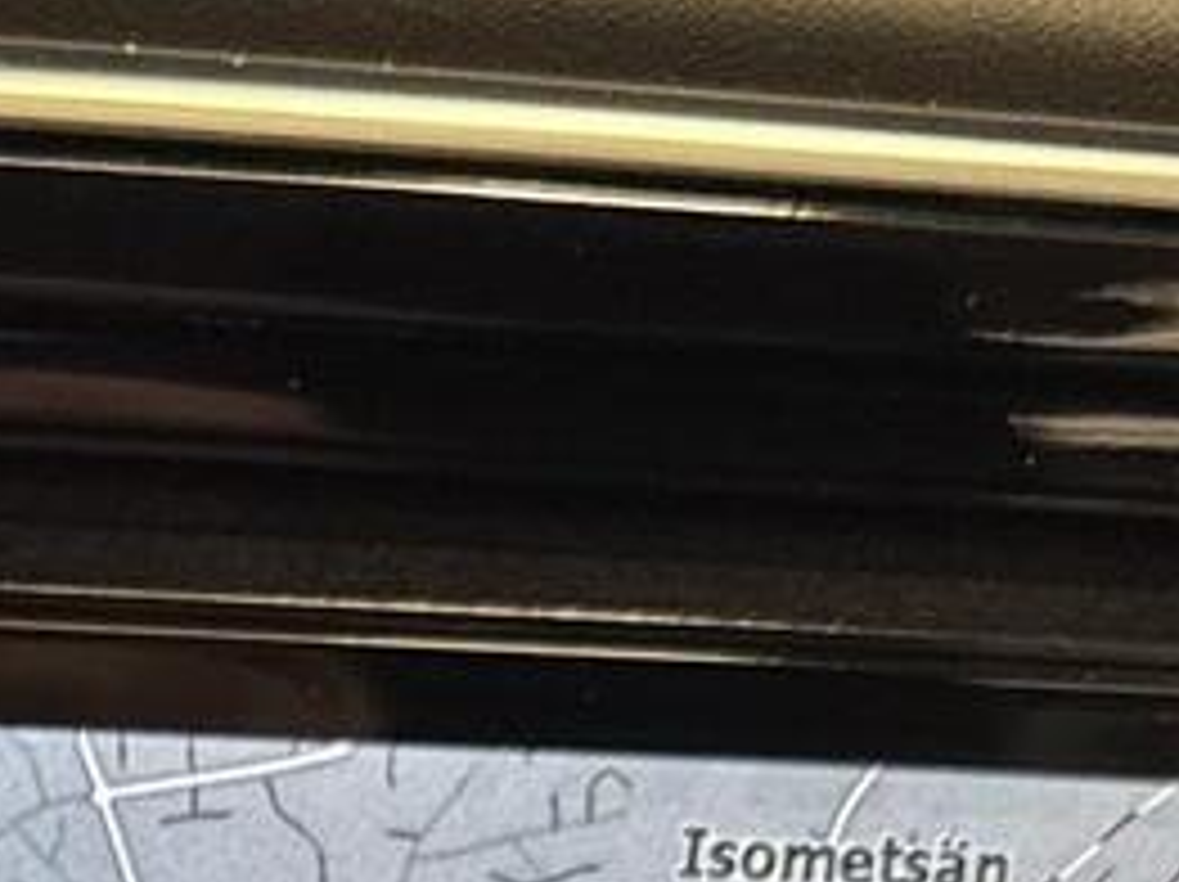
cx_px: -468
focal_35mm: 132
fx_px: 4492
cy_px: 1958
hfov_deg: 14.2
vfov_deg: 10.1
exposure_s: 1/50
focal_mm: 6.76
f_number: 1.78
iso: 160
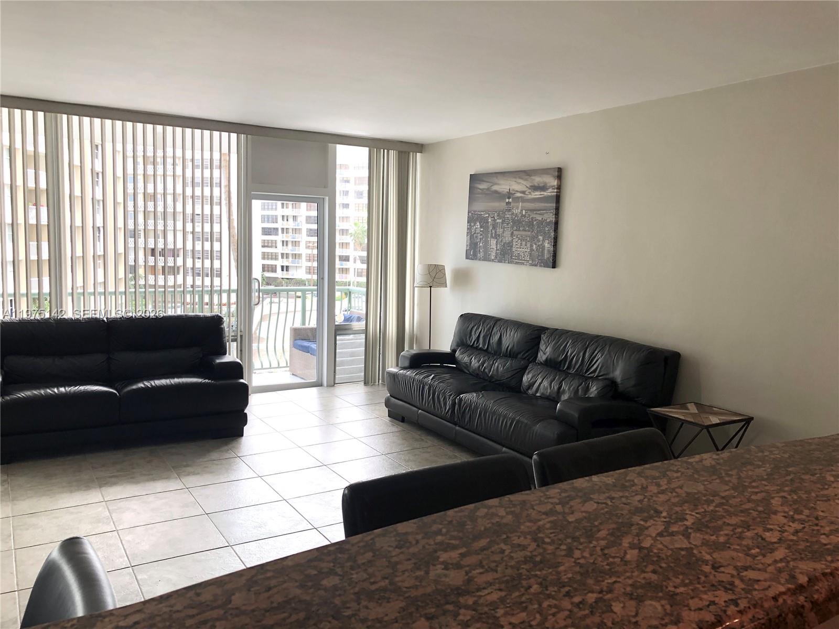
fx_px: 679
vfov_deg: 49.7
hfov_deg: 63.4
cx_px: 420
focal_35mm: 28
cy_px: 314
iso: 50
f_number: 1.8
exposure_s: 1/120
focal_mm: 4
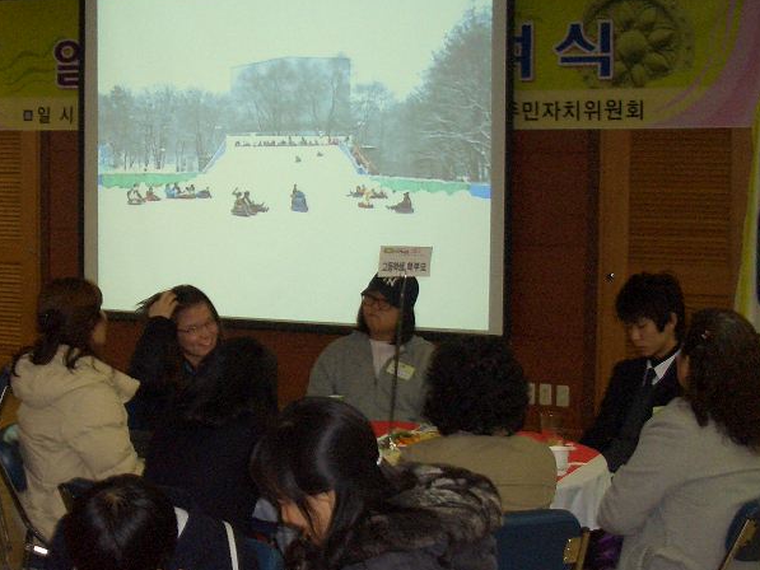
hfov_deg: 25.5
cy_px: 274
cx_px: 155
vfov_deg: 19.6
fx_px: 1647
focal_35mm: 75
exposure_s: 1/60
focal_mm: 5.8
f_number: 2.6
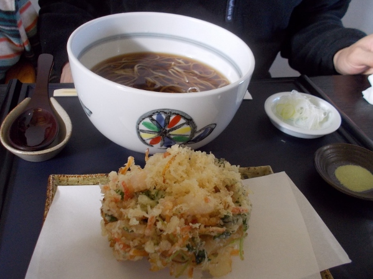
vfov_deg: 45.4
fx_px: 334
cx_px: 182
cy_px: 149
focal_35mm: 31
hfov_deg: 58.4
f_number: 3.3
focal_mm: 4.1
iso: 200
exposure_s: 1/30
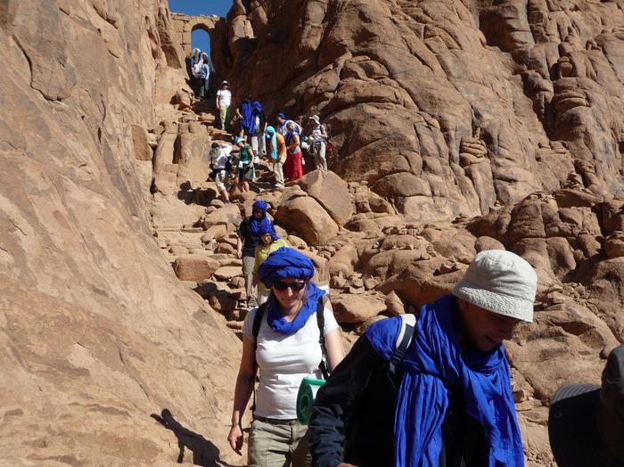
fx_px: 721
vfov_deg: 35.9
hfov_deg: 46.8
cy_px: 234
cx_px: 312
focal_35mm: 40
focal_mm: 6.7
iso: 100
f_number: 3.9
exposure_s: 1/1000
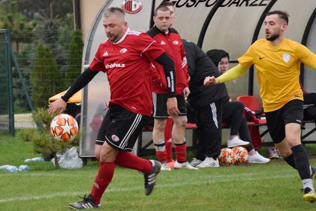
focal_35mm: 333
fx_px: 2921
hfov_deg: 6.2
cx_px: 147
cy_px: 99
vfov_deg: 4.1
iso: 3200
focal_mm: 200
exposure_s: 1/250
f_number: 5.6
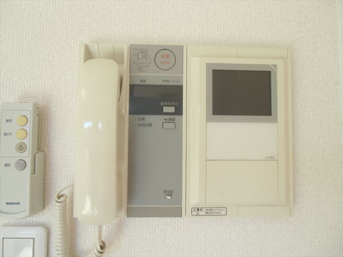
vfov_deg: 56.8
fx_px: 238
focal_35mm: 24
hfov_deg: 71.6
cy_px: 128
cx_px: 172
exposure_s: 1/80
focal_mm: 4.24
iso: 100
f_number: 3
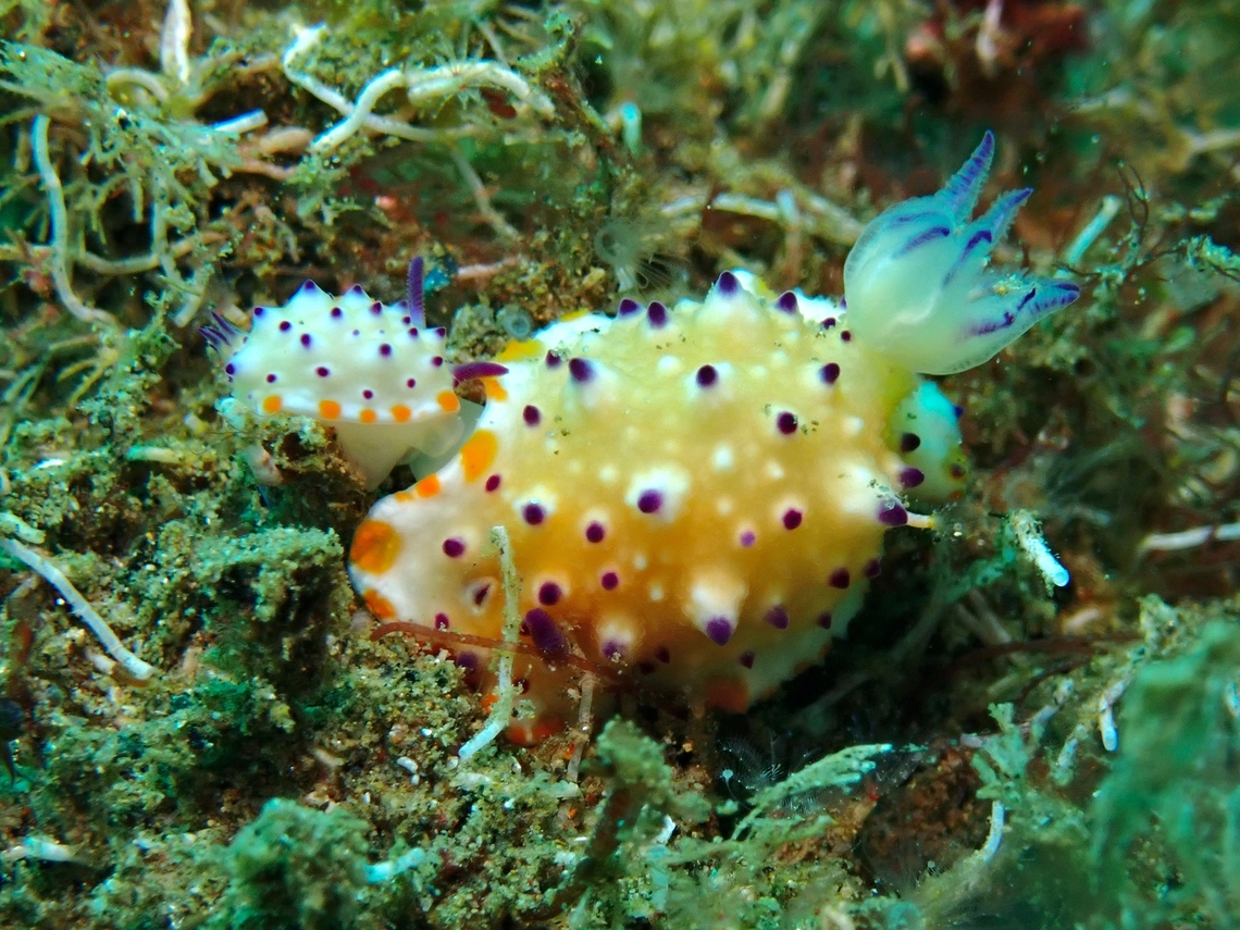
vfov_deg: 14.8
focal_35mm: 100
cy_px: 465
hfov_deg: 19.6
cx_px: 620
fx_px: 3582
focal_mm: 18
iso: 200
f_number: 6.3
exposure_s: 1/200
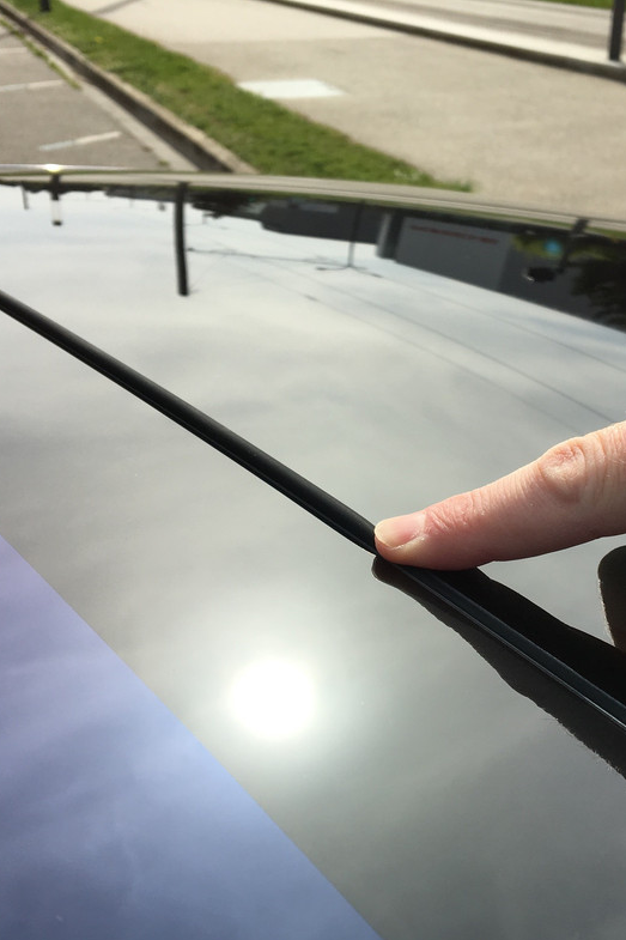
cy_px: 478
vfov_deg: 47.4
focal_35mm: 41
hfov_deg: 32.4
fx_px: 1070
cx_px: 410
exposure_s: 1/1789
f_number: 2.2
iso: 25
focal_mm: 4.15
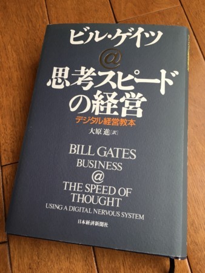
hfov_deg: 48.3
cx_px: 102
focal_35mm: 29
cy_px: 136
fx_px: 229
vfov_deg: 61.6
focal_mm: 4.15
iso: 25
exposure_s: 1/30
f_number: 2.2
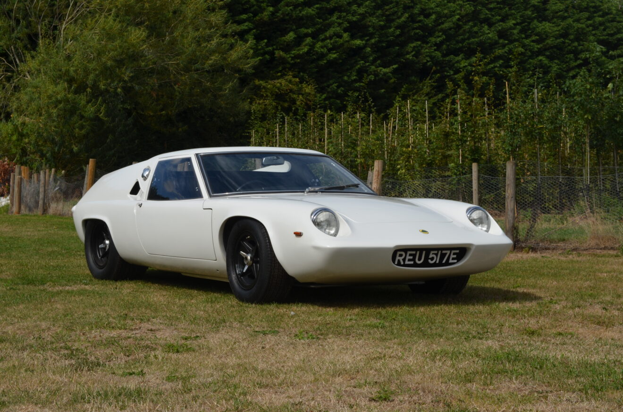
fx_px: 1425
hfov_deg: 24.7
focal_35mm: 82
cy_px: 206
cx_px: 312
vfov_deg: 16.5
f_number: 14
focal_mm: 55
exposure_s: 1/200
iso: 100
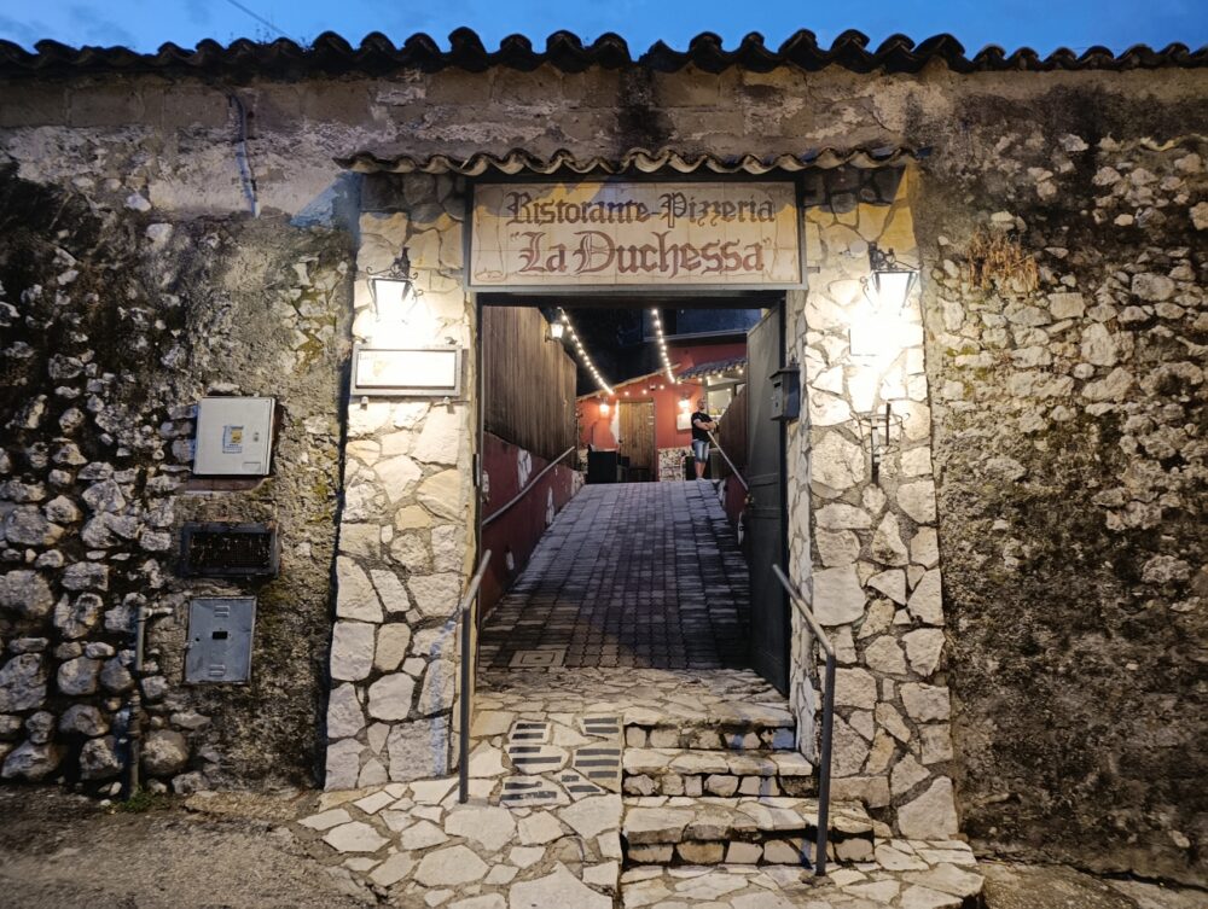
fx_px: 804
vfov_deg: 59.0
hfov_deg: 73.8
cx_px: 604
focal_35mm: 23
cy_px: 454
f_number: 1.65
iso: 1045
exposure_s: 1/33.3
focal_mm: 6.11
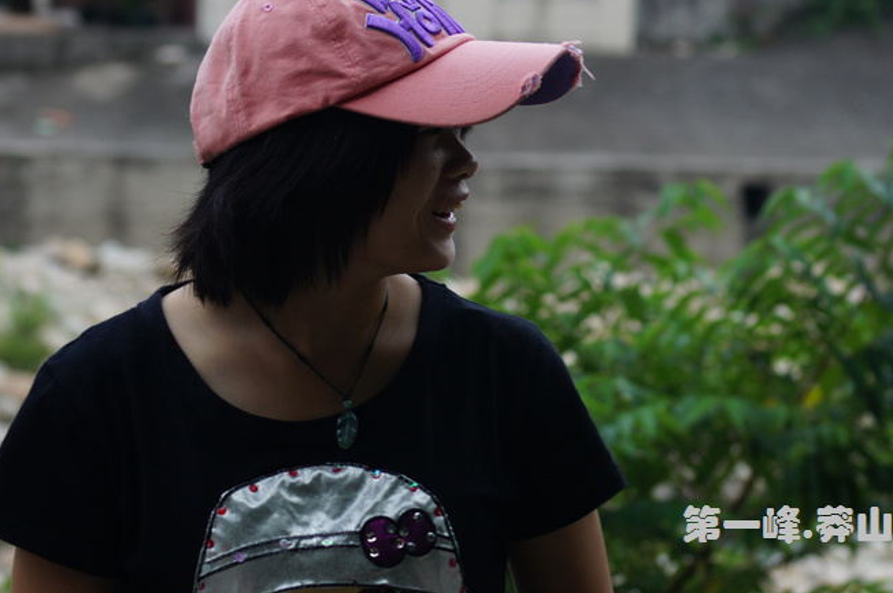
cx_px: 463
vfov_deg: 8.5
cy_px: 277
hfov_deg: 12.8
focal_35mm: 161
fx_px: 3989
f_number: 6.3
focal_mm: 100
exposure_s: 1/100
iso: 400
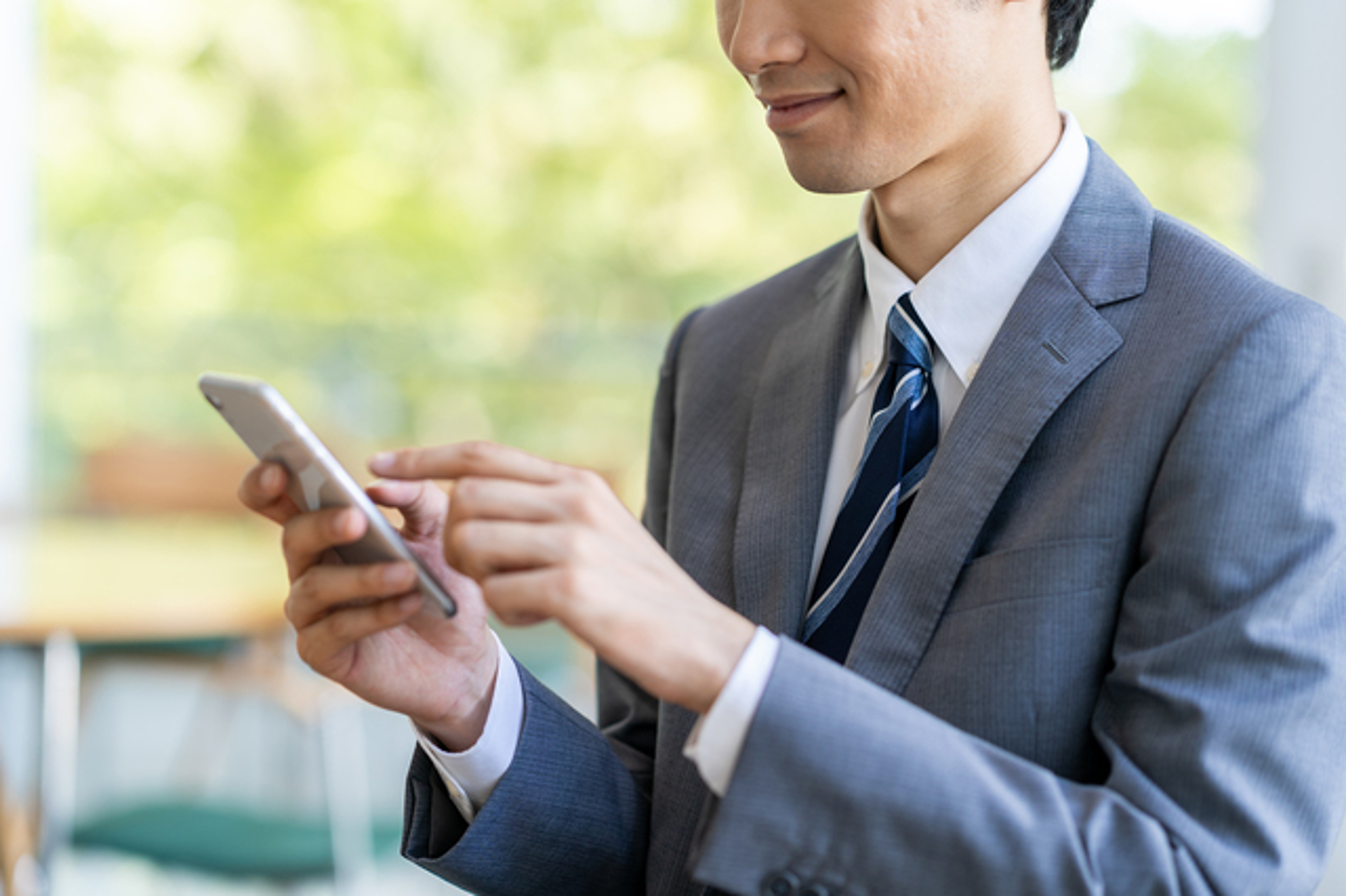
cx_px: 673
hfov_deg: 23.9
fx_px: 3176
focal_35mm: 85
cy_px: 448
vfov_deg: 16.1
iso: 200
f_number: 1.8
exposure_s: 1/200
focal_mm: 85
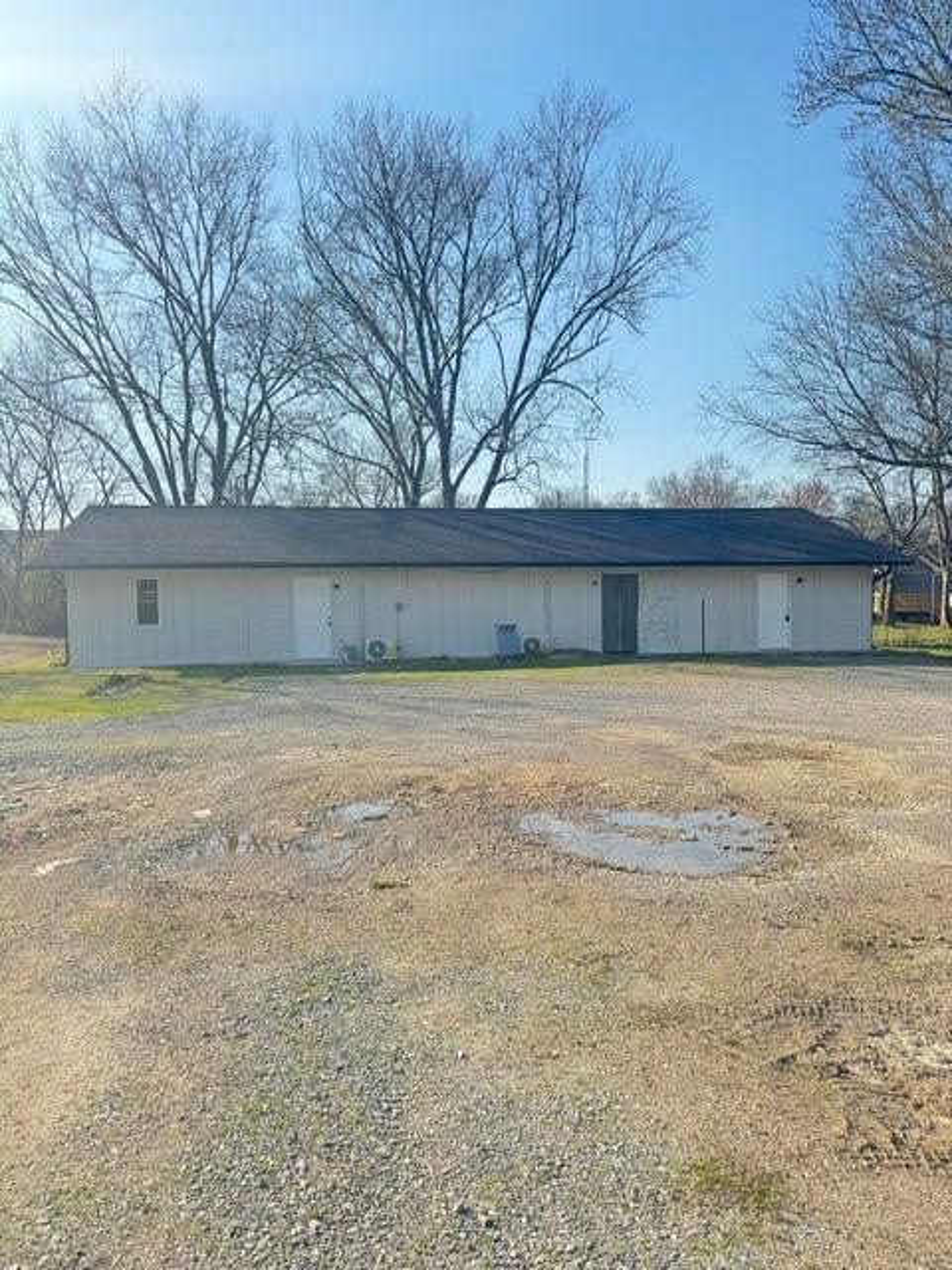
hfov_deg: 56.8
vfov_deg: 71.6
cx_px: 476
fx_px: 880
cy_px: 635
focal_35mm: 24
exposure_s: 1/782
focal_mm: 6.86
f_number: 1.78
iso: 80
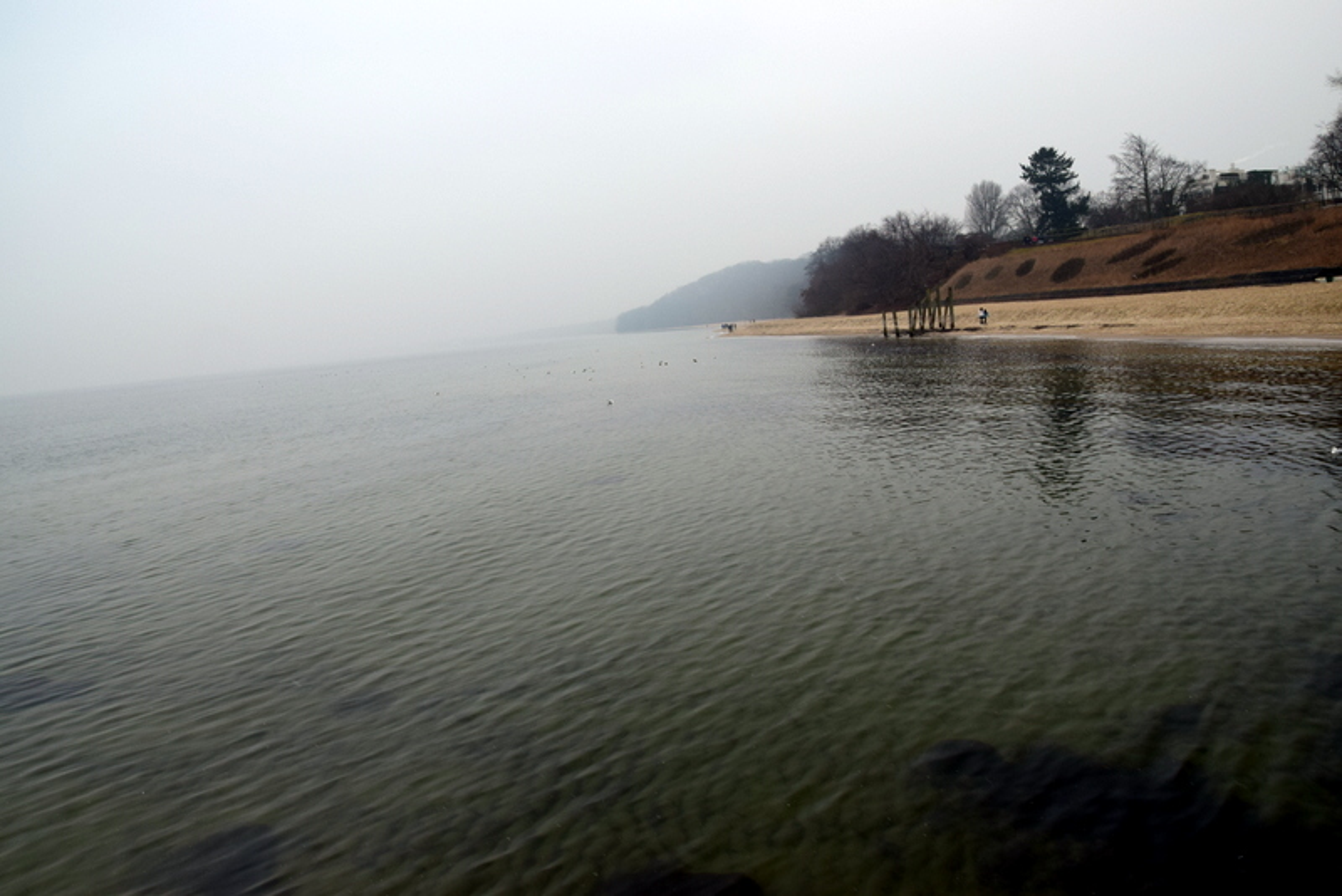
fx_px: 1007
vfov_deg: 48.0
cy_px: 448
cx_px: 671
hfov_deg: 67.4
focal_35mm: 27
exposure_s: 1/125
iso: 400
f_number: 9
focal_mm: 18
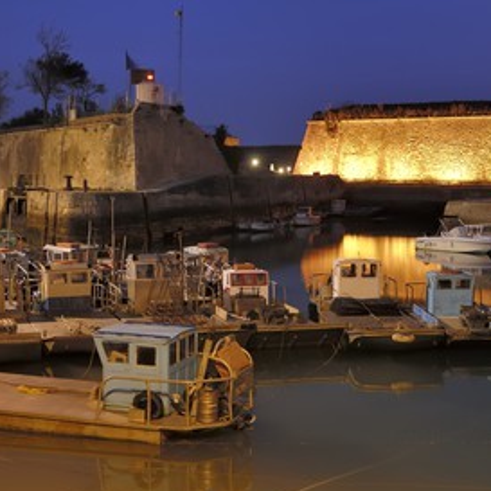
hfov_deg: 30.9
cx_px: 319
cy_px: 250
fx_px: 883
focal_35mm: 55
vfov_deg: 31.1
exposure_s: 14
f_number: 6.3
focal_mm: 28
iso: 100
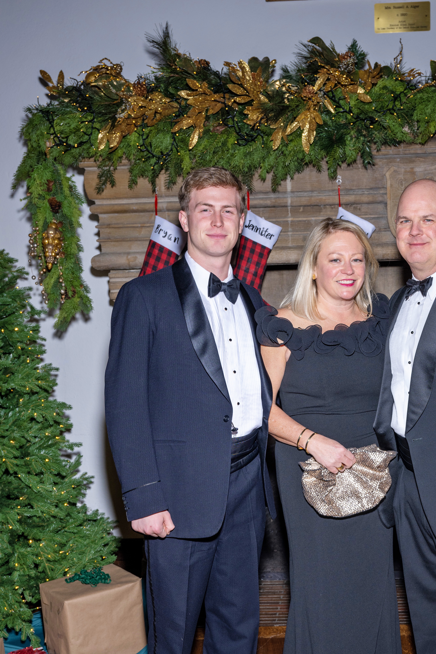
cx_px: 319
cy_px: 431
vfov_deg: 38.6
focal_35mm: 51
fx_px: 922
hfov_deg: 26.3
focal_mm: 33.5
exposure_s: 1/160
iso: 200
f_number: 5
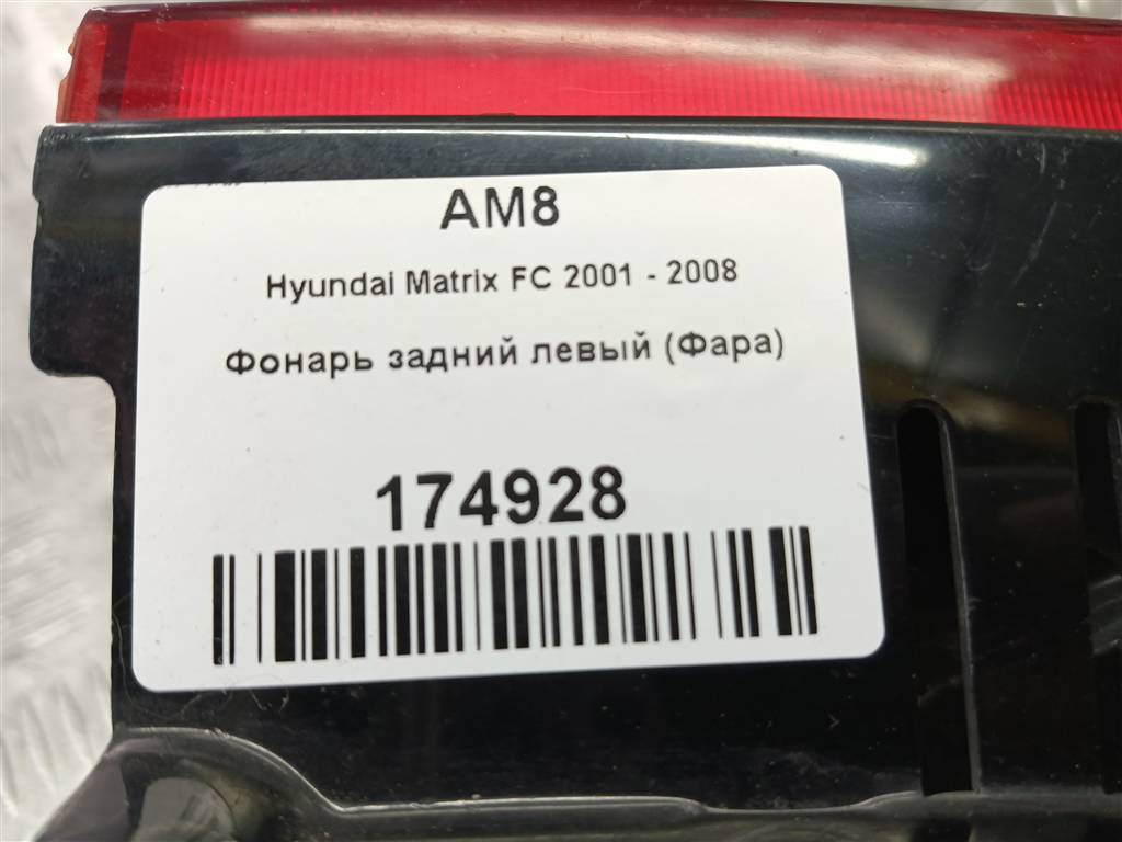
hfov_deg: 65.3
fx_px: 875
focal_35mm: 27
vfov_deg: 51.4
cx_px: 561
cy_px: 421
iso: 156
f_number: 1.6
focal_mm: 4.11
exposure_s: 1/50
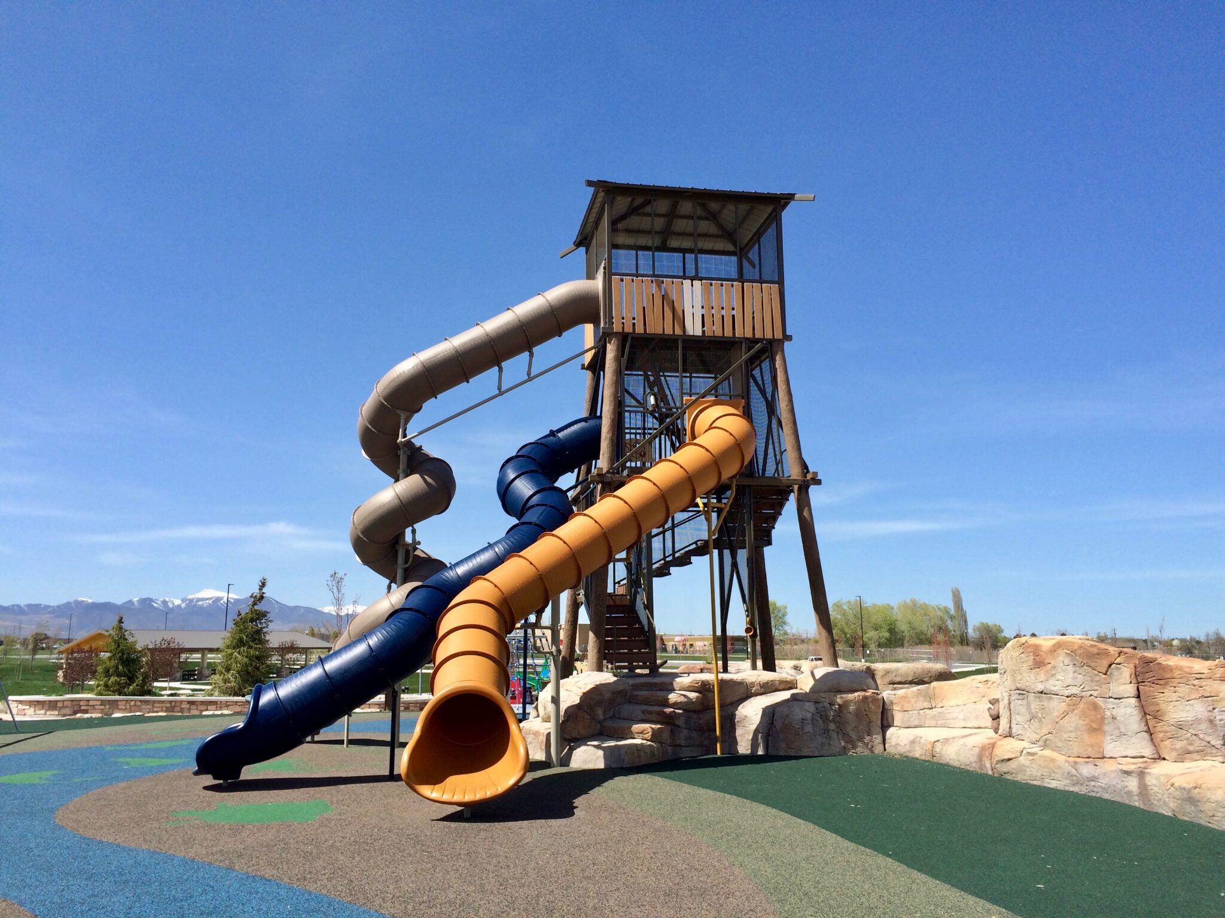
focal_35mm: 29
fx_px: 1026
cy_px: 459
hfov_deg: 61.7
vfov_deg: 48.2
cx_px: 612
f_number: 2.2
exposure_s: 1/2415
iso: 32
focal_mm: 4.15
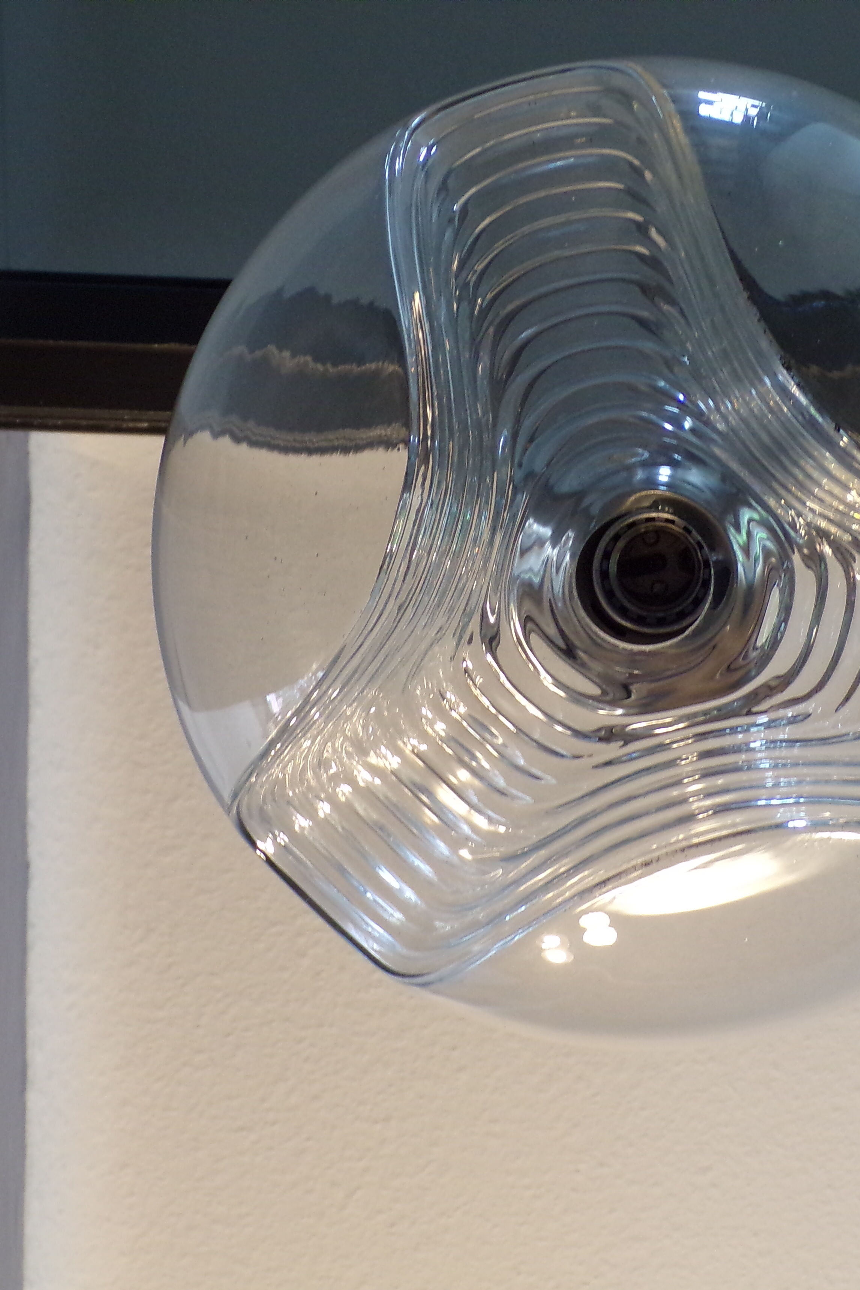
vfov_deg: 26.0
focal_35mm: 78
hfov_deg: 17.4
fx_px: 2795
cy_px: 647
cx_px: 642
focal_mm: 10.1
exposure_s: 1/17
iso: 241
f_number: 3.7
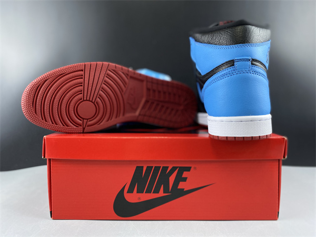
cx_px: 158
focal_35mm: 26
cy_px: 118
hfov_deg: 67.3
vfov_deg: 53.1
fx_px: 237
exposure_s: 1/100
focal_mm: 4.25
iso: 100
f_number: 1.8
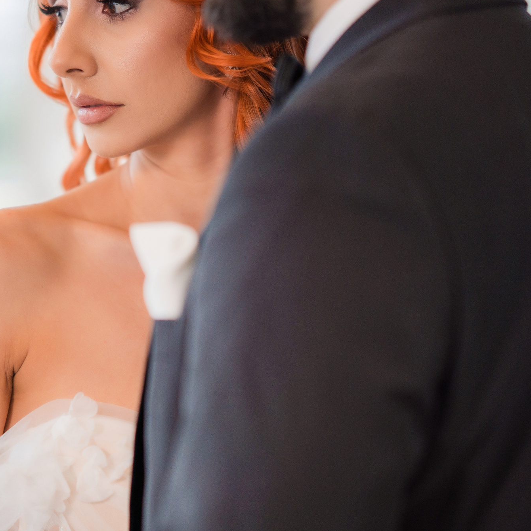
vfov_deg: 12.7
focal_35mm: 138
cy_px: 278
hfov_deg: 12.6
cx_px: 119
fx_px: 2395
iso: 640
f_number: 1.4
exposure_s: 1/1250
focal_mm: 85
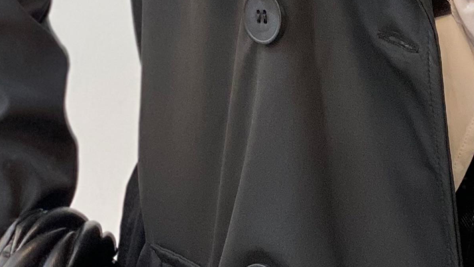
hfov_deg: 11.2
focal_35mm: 191
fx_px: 2401
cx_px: 419
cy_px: -340
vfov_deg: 6.1
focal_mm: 6
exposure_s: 1/100
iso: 125
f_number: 2
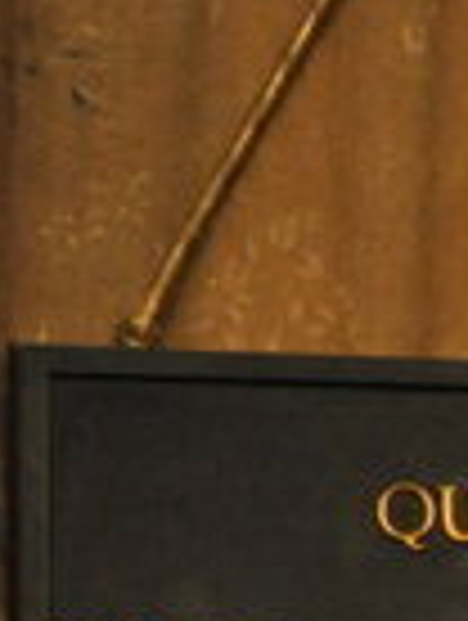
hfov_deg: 6.0
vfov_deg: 8.2
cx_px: 1678
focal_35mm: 218
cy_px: 1575
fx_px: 3918
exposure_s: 1/40
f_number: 3.2
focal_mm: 29
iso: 3200
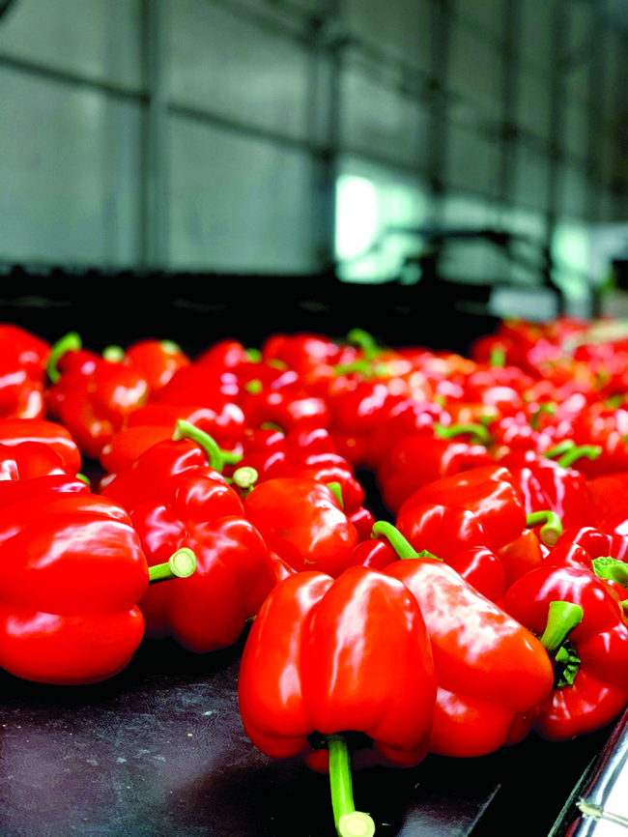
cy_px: 418
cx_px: 314
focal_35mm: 52
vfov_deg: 36.8
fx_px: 1257
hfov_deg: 28.0
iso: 125
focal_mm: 6
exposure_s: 1/60
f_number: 2.4
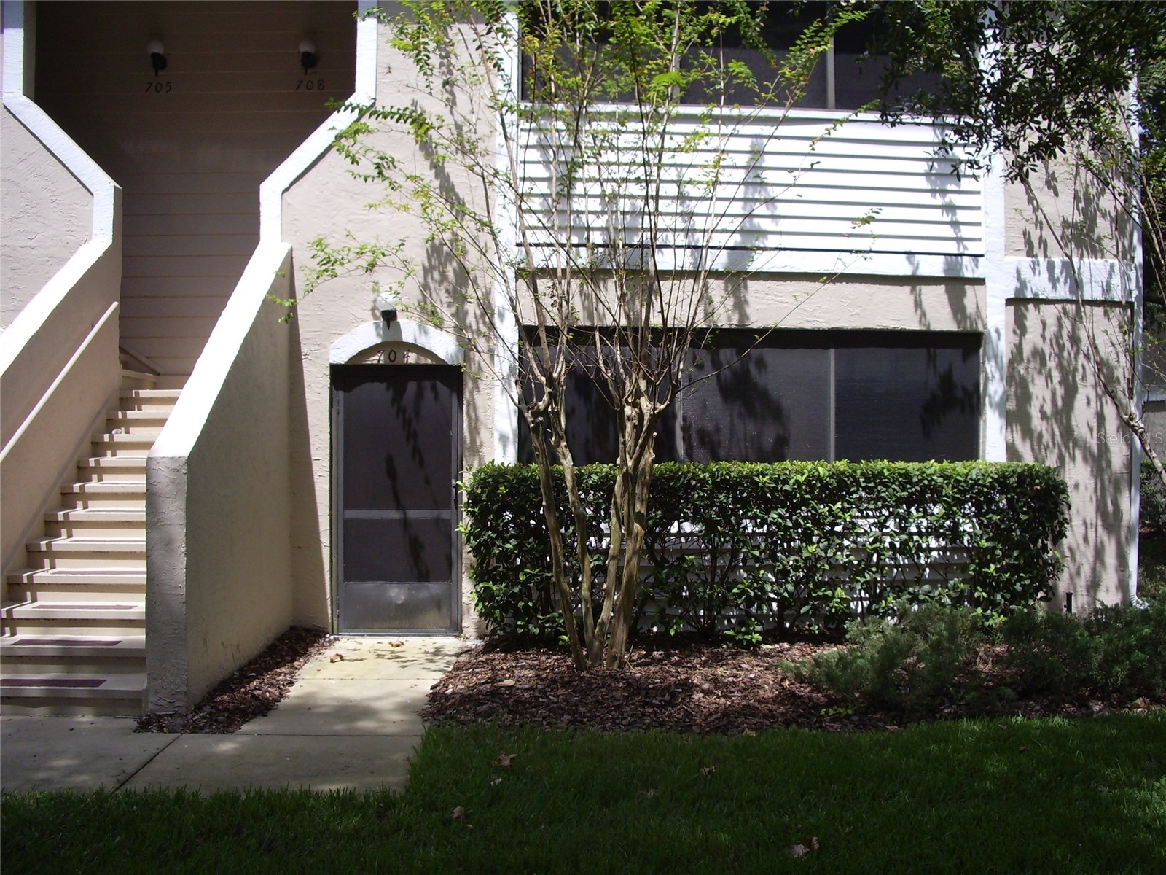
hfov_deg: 52.6
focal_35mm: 35
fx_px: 1179
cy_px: 438
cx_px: 583
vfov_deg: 40.7
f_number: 4.3
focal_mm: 5.8
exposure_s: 1/400
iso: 80
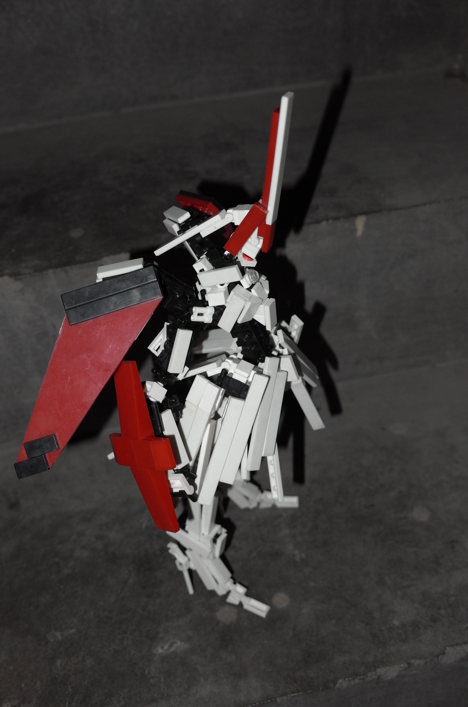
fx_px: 764
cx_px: 234
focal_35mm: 39
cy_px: 354
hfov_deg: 34.1
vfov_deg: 49.6
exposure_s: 1/40
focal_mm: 25.8
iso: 1250
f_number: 4.6
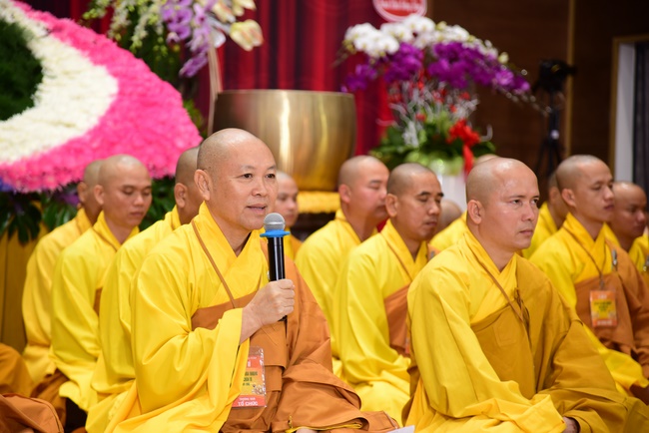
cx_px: 324
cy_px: 216
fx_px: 1894
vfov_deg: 13.1
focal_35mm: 105
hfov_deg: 19.4
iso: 640
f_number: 4
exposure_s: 1/60
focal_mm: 105
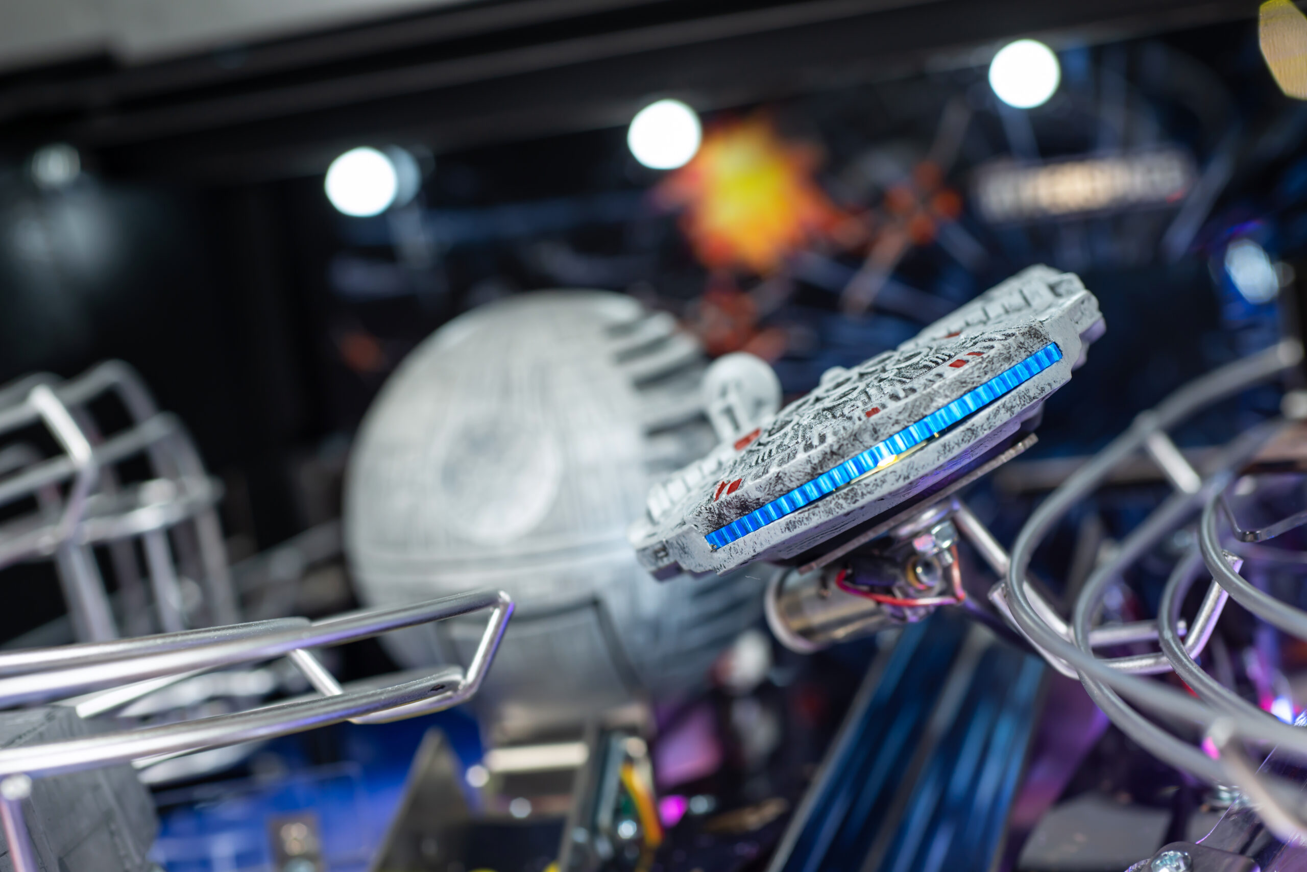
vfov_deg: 22.6
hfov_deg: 33.4
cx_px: 654
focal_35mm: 60
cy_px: 436
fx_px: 2179
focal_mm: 60
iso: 320
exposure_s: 1/80
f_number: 5
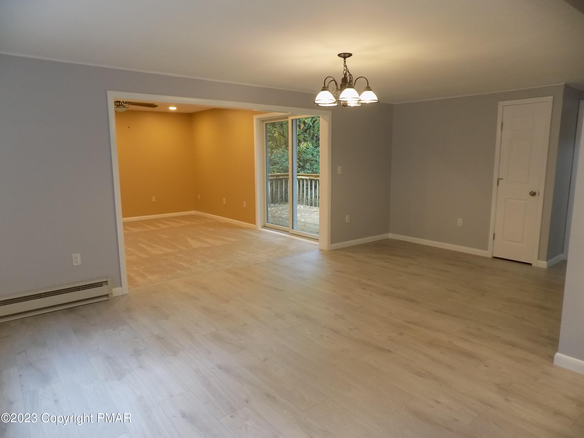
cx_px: 292
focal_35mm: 23
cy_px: 219
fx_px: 388
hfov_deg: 73.9
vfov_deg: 58.9
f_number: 3.1
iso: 160
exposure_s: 1/30
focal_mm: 4
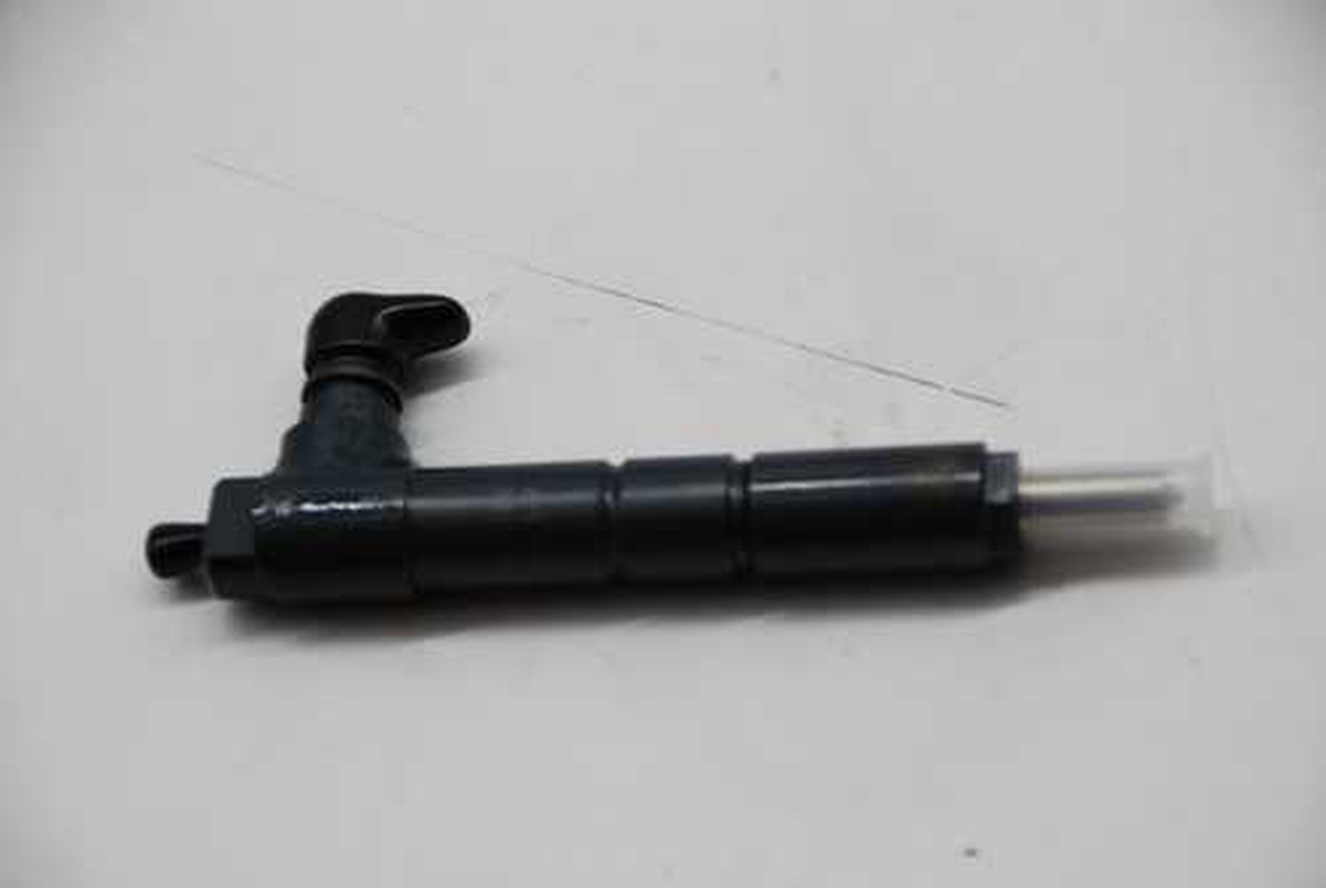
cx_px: 663
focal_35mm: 158
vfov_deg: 8.7
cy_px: 444
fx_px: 5810
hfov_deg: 13.0
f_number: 5.6
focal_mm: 105
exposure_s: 1/60
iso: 320
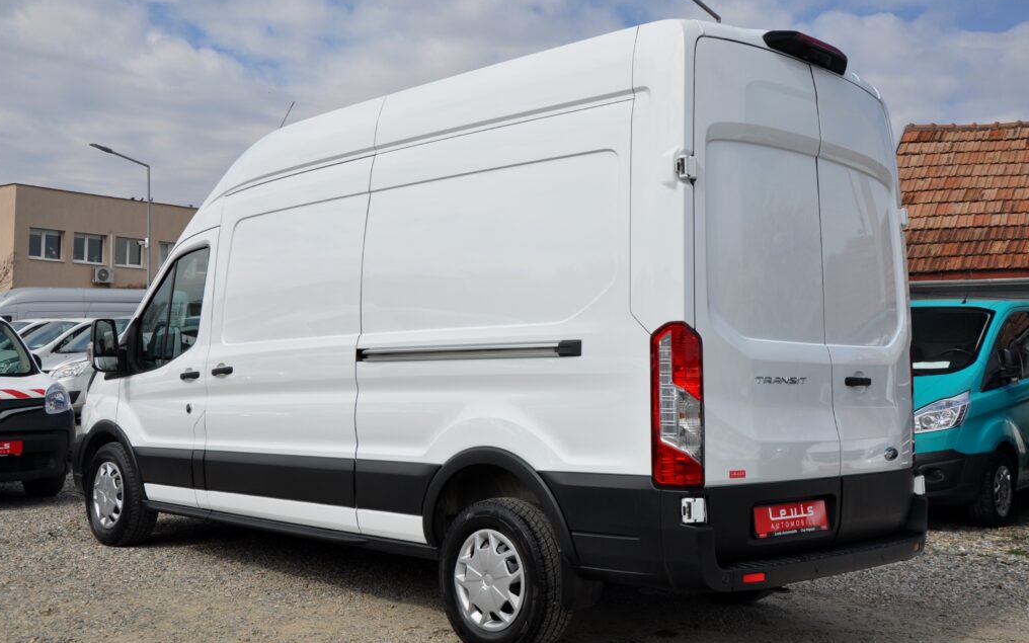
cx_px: 511
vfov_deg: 32.0
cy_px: 332
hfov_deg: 49.3
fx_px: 1122
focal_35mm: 40
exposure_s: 1/400
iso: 500
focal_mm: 26
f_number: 10
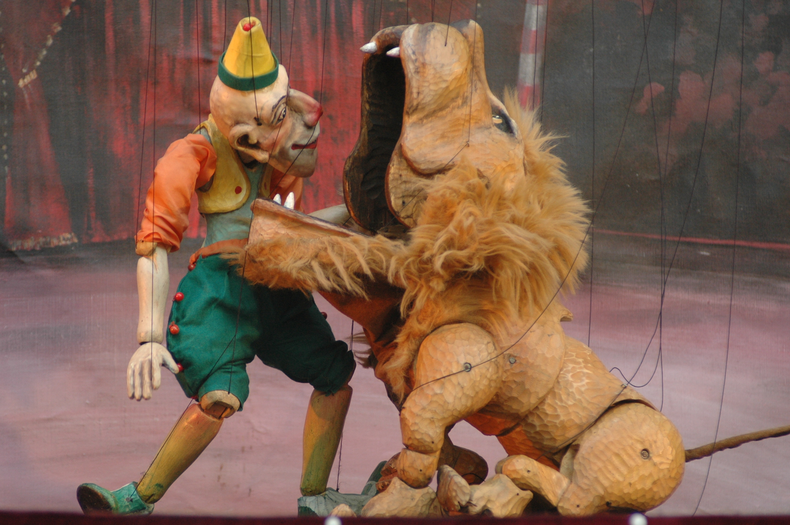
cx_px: 395
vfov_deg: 5.4
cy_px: 262
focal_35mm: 255
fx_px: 5589
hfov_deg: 8.1
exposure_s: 1/320
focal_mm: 170
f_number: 4.5
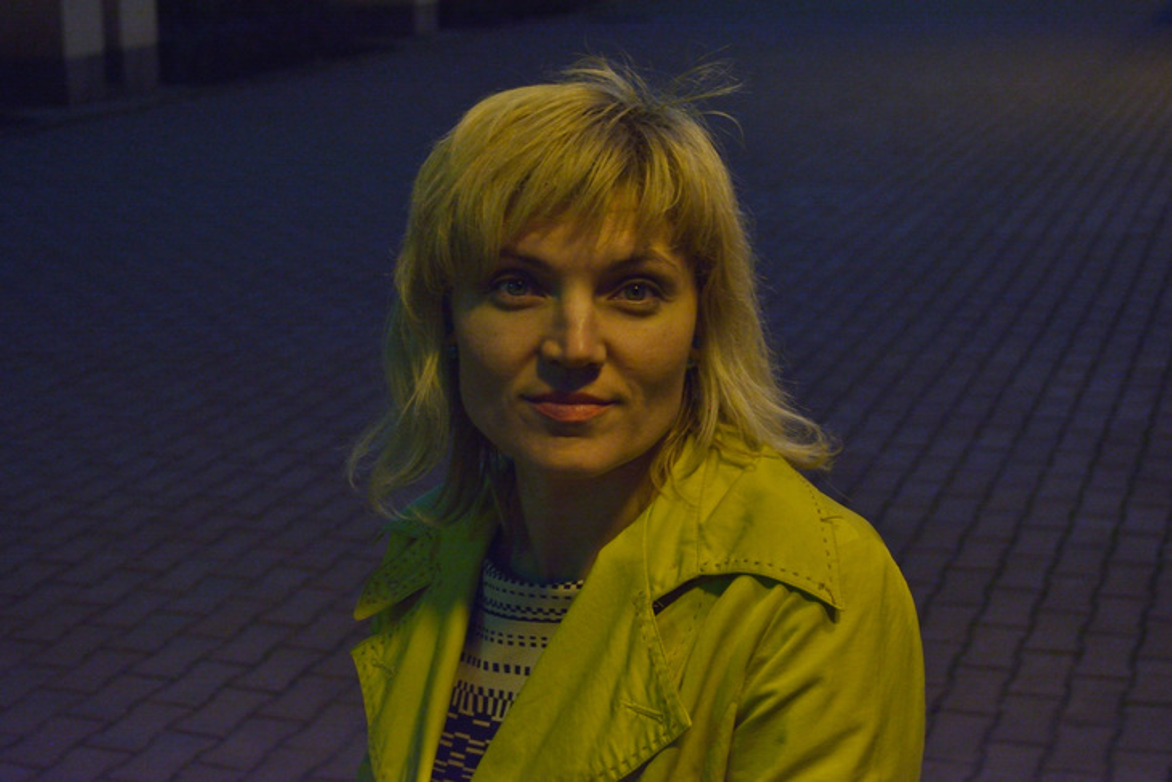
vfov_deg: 18.9
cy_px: 391
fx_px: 2344
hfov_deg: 28.1
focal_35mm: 72
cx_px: 586
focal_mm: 48
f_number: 5.6
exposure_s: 1/60
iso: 1250
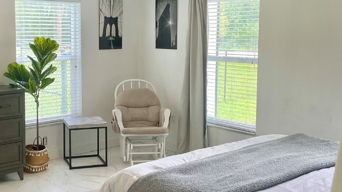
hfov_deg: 40.9
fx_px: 453
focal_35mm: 50
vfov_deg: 23.9
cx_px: 119
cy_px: 78
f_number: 1.6
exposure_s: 1/120
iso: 100
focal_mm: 4.2
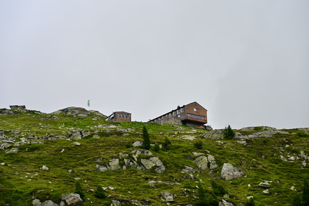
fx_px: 1588
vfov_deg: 7.4
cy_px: 103
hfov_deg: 11.1
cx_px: 154
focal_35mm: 185
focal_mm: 185
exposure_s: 1/200
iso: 200
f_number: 11
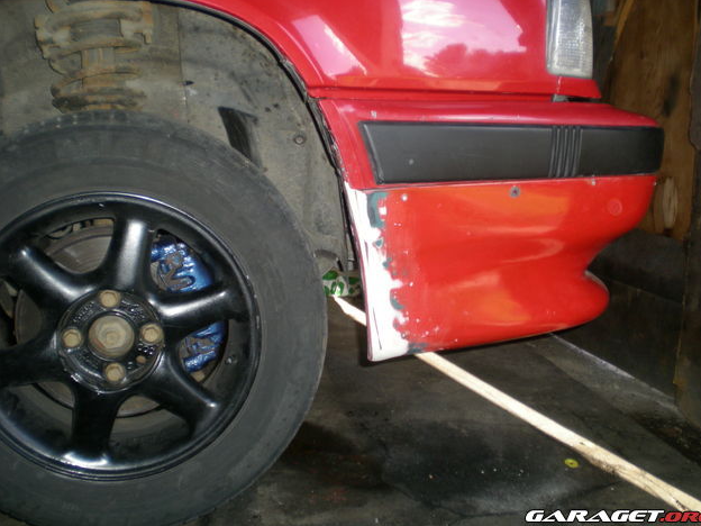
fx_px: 790
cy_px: 257
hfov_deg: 47.9
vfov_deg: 36.8
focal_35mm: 39
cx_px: 358
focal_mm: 6.3
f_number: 3.1
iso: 111
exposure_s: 1/128
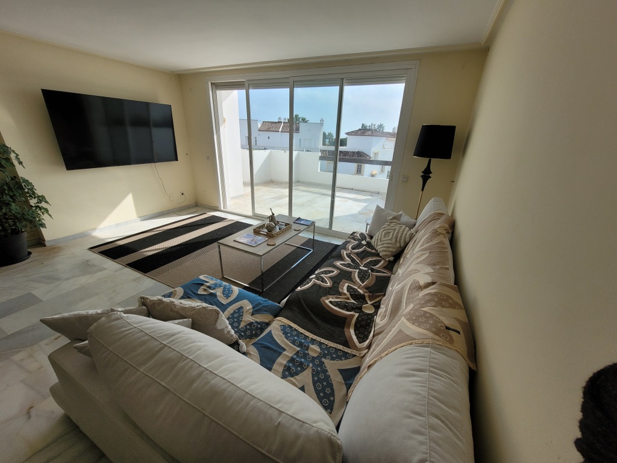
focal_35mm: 13
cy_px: 232
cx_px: 308
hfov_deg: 106.2
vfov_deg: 89.9
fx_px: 232
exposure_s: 1/871
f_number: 2.2
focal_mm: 1.74
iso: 40
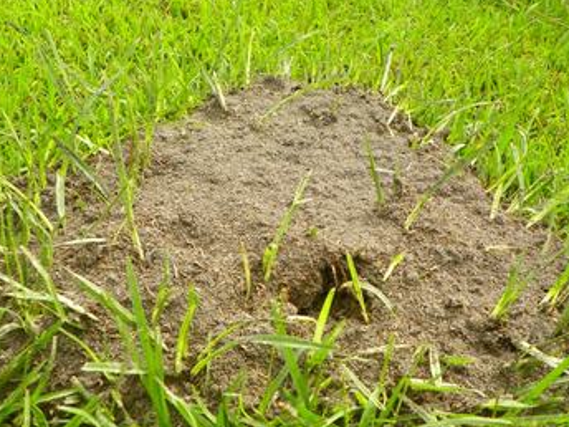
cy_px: 238
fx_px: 822
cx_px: 304
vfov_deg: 29.1
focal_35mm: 50
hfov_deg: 38.2
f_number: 3.5
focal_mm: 7.6
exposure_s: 1/160
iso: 64
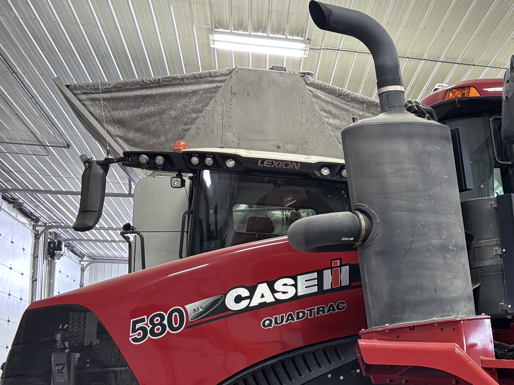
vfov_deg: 21.6
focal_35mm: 67
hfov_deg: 27.3
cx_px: 514
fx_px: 995
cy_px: 321
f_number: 1.6
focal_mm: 5.96
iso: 160
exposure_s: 1/60
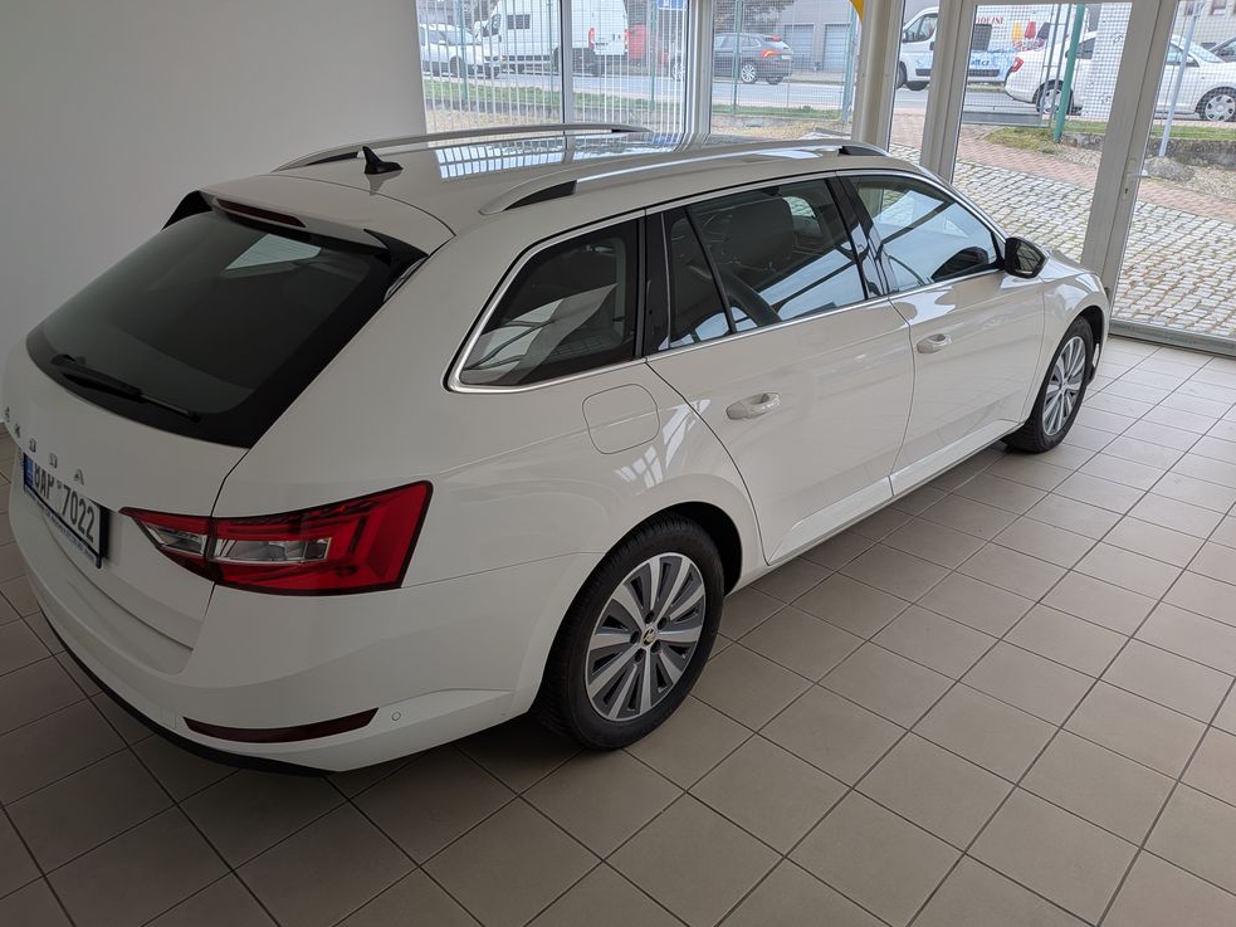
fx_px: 893
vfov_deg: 54.9
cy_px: 445
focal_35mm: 25
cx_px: 621
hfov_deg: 69.4
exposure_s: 1/100
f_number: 1.7
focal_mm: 4.53
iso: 43
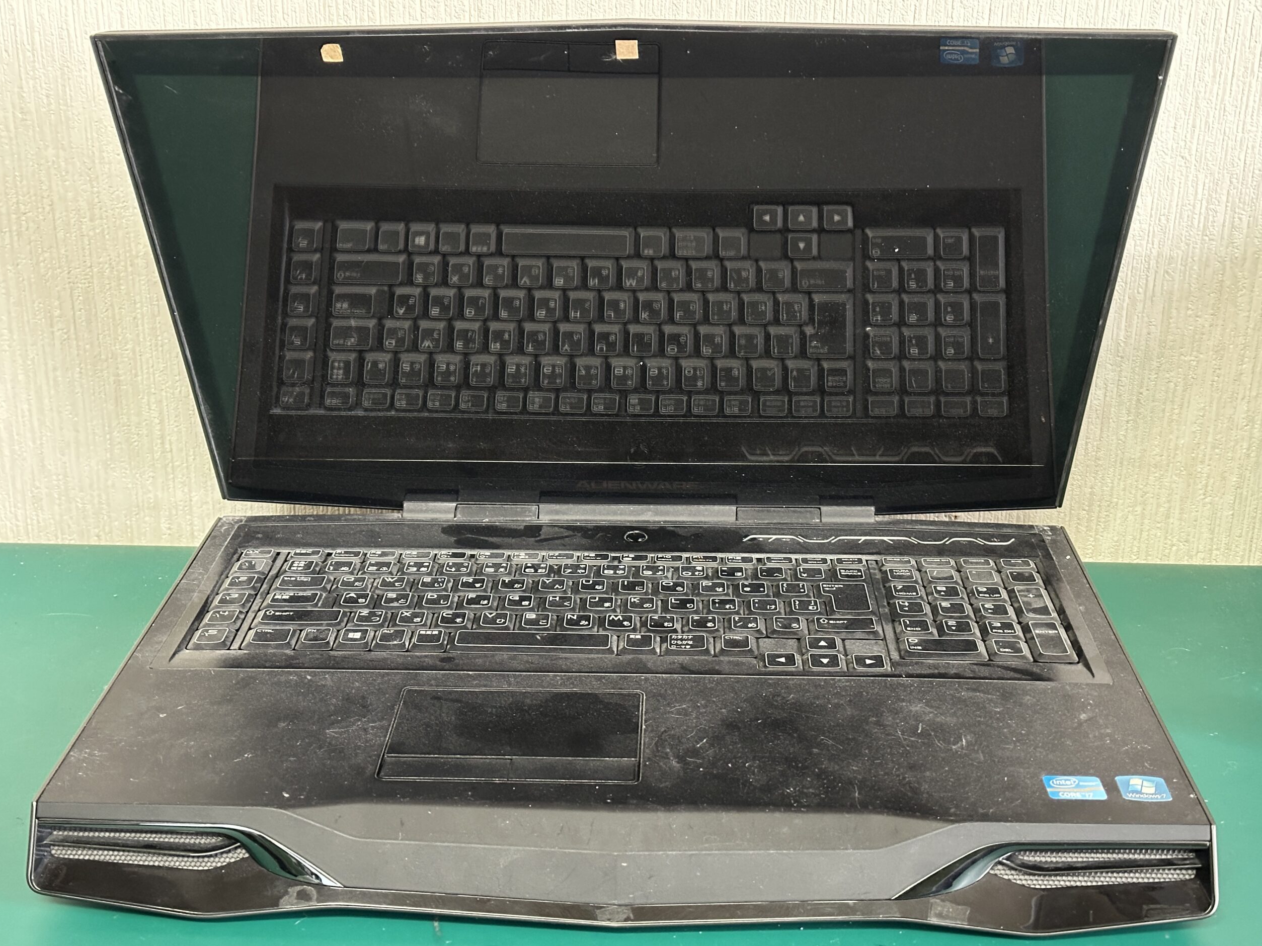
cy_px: 480
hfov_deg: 38.9
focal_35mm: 49
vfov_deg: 29.7
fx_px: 1786
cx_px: 620
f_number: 1.78
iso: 500
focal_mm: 6.86
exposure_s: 1/25
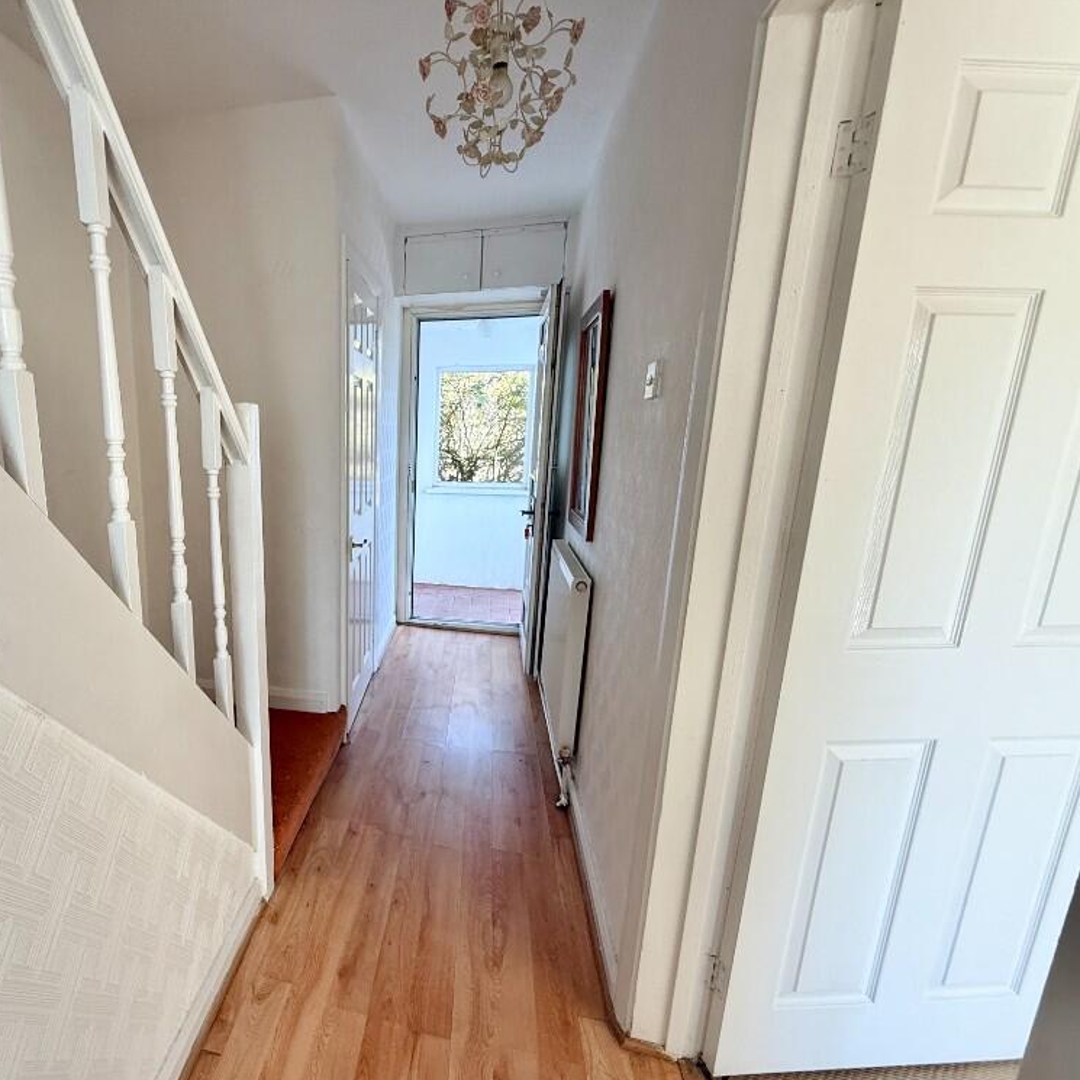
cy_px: 551
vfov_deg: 84.0
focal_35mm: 17
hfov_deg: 80.5
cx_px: 339
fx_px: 600
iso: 200
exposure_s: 1/99
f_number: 2.2
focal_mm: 2.22
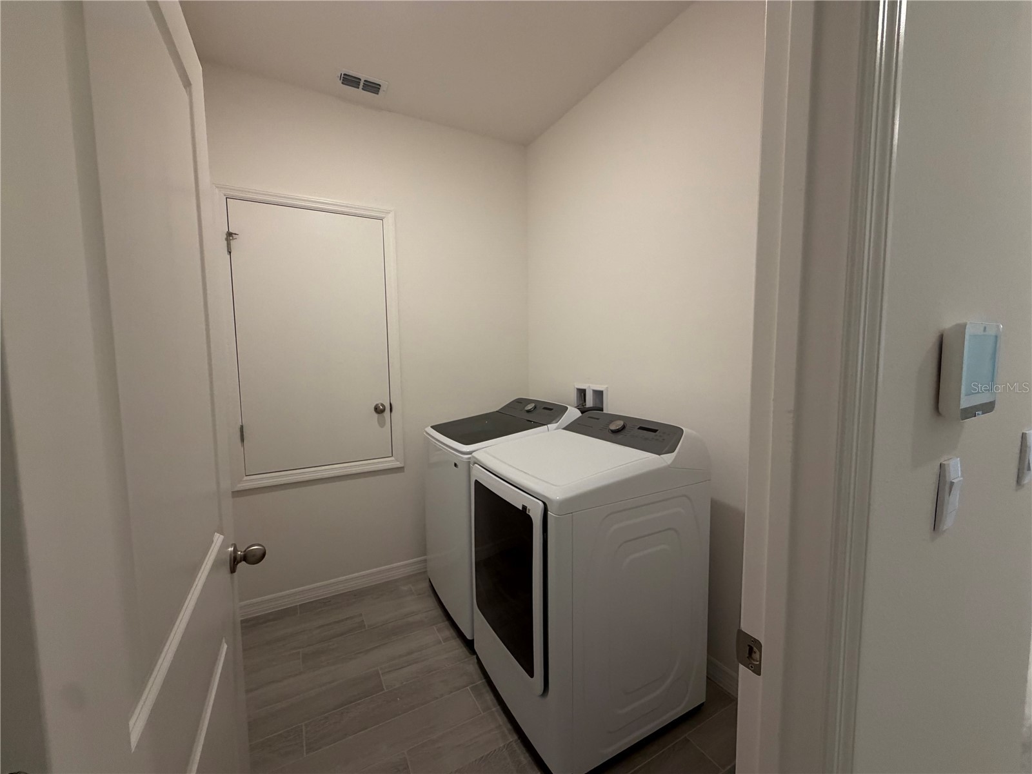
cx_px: 516
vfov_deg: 85.7
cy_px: 387
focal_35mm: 14
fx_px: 417
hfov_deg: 102.1
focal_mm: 2.22
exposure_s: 1/120
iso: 250
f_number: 2.2
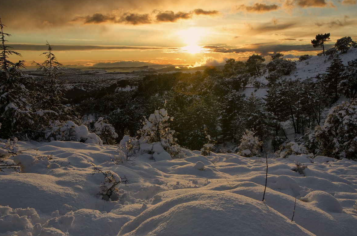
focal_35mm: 41
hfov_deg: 47.5
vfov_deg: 32.5
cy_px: 118
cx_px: 190
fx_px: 406
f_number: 11
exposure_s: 1/320
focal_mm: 24
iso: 250
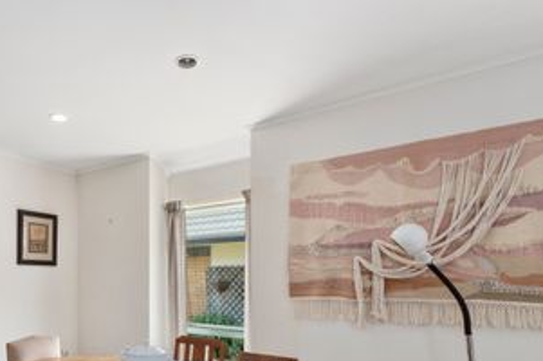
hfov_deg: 68.2
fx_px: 377
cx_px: 155
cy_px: 279
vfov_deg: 48.8
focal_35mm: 25
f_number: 8
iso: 200
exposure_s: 1/20
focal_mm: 16
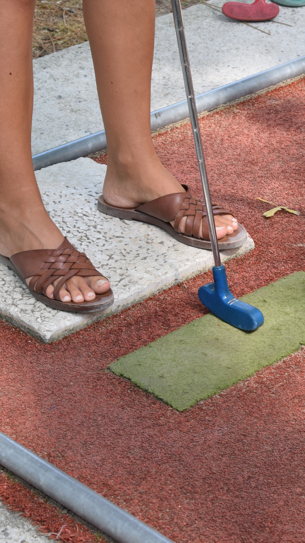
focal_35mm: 130
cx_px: 282
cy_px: 272
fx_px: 1866
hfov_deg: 9.3
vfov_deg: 16.5
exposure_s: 1/160
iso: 400
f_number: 6.3
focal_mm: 55
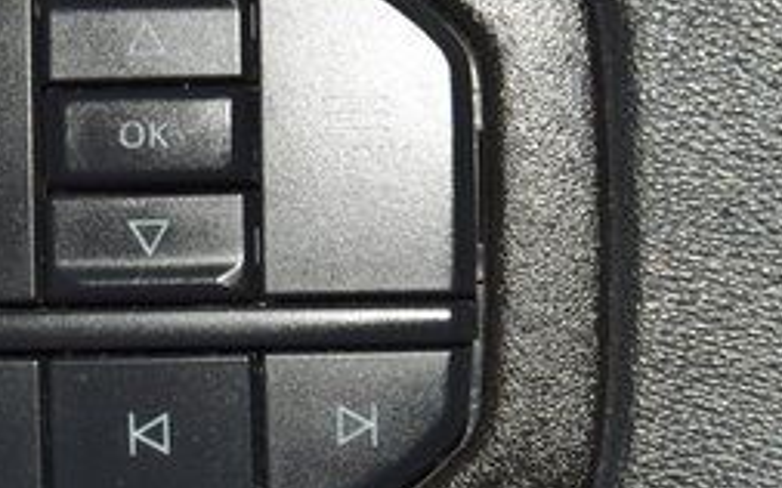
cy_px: 239
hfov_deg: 7.7
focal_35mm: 271
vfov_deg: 4.8
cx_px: 127
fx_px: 5774
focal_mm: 70
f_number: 8
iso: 100
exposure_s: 1/125
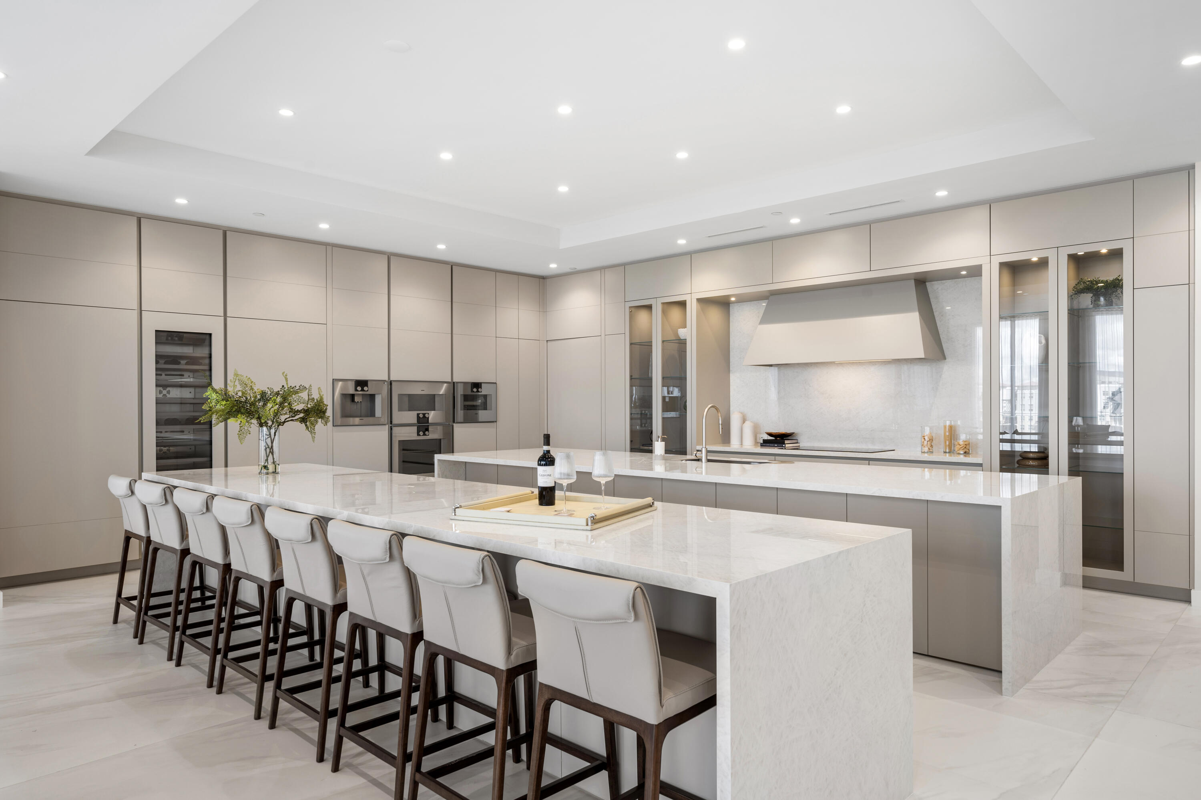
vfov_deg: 57.2
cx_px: 600
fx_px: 734
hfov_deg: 78.6
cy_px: 400
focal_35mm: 22
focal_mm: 22
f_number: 9
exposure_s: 1/4
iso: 200
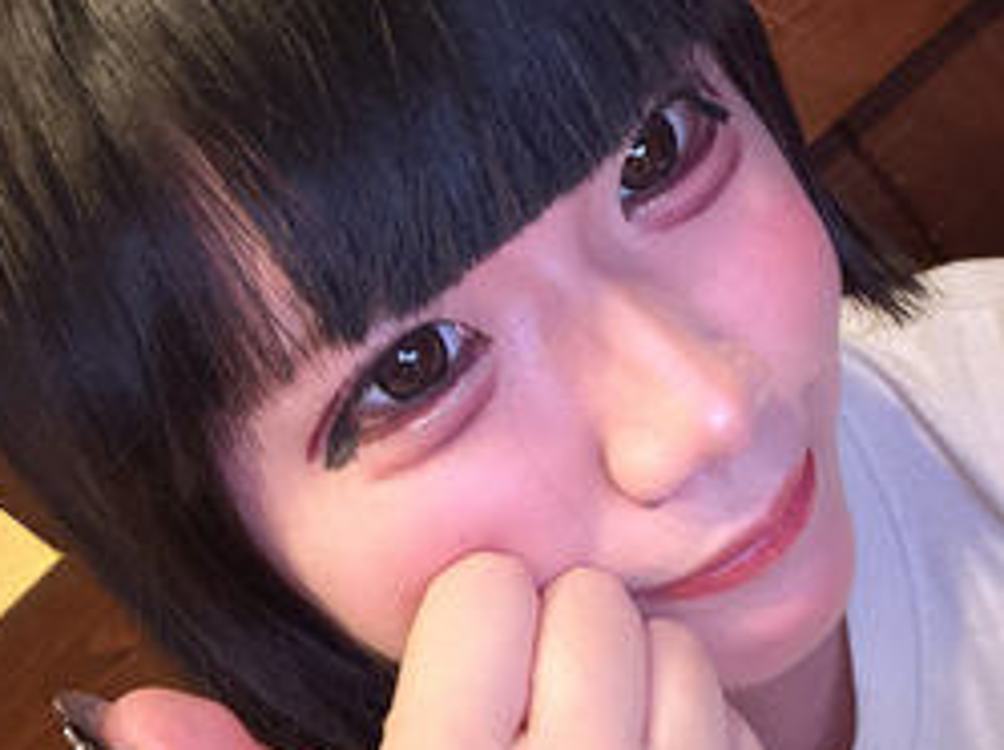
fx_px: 1072
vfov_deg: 38.5
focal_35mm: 37
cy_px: 440
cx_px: 460
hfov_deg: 50.1
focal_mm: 2.69
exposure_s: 1/30
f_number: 1.9
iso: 320
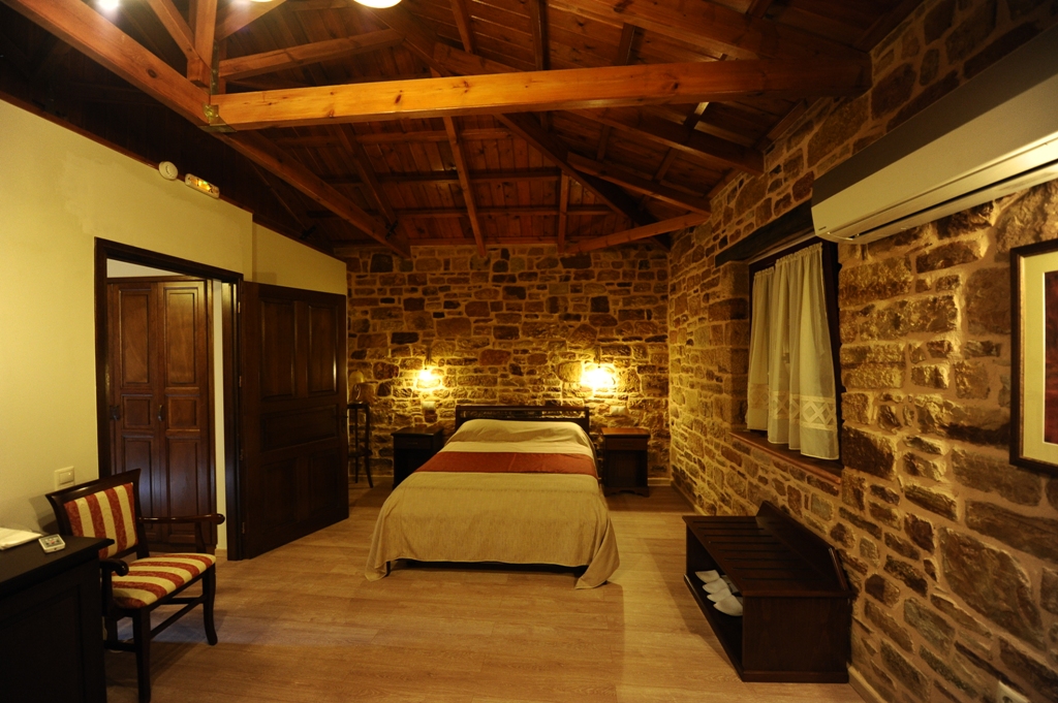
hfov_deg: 104.3
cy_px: 352
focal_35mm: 14
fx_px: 411
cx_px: 529
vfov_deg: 81.1
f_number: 3.2
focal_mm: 14
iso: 1600
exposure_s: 1/40
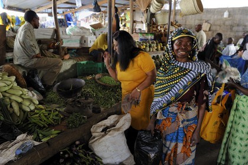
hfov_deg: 58.7
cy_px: 82
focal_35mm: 32
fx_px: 220
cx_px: 124
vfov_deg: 41.1
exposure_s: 1/50
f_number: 4.5
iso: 1600
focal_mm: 32
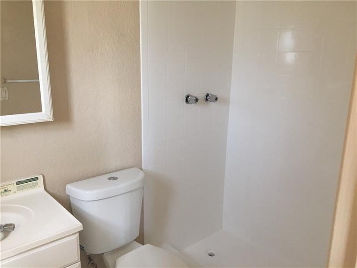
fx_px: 299
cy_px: 134
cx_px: 178
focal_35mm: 29
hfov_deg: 61.7
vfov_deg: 48.2
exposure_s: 1/30
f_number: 2.2
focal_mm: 4.15
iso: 100
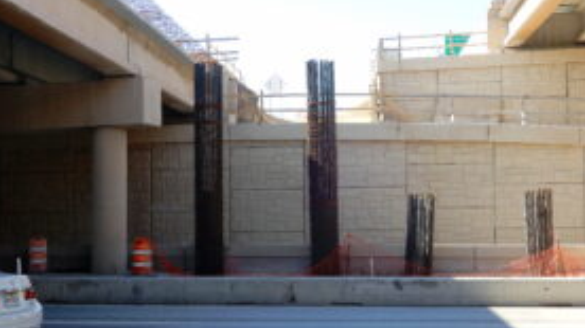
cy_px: 178
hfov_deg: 29.6
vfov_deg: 17.0
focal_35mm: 71
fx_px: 1101
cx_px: 369
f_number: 4
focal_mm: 8
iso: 80
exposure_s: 1/250
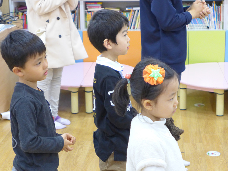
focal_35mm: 90
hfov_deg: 21.8
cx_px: 114
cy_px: 86
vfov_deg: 16.4
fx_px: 593
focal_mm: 17.7
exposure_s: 1/125
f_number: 2.3
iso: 800
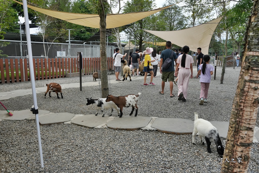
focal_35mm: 30
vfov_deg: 43.1
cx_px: 130
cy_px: 86
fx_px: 219
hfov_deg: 61.3
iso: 1600
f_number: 8
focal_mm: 30.4
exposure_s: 1/2000
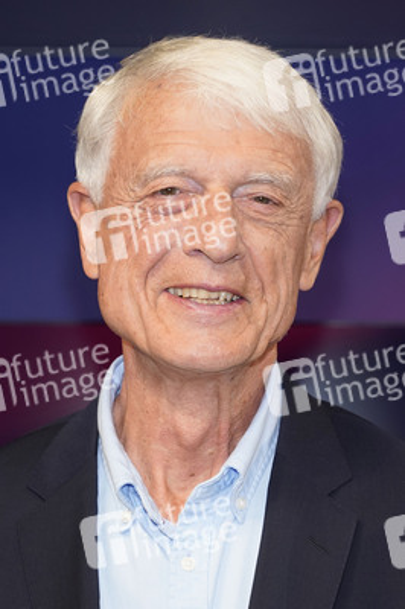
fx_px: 1302
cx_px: 202
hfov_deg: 17.7
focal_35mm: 77
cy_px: 304
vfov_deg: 26.3
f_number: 5.6
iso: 2000
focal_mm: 77
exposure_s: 1/160
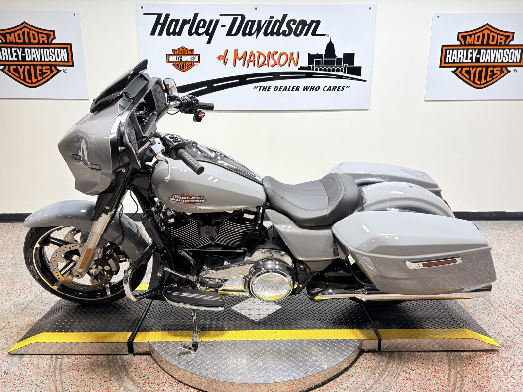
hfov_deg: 67.3
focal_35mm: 26
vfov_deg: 53.1
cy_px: 196
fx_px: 393
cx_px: 262
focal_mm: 5.96
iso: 40
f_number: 1.6
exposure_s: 1/120
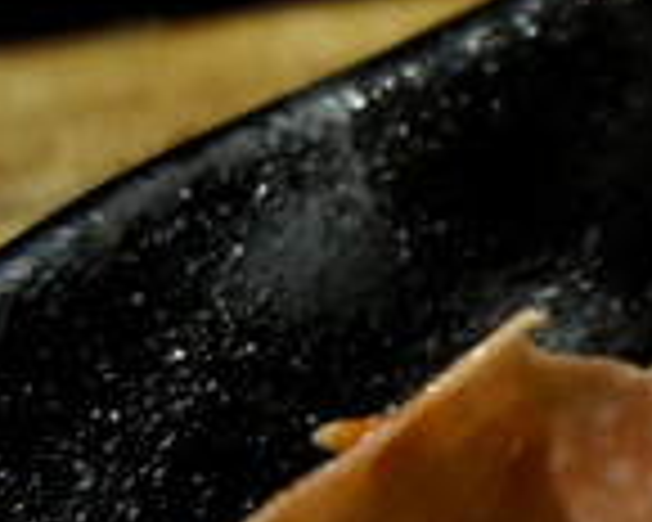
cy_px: 97
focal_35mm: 168
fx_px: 3243
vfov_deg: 9.2
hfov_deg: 10.4
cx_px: 1398
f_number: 4.5
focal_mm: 27
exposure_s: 1/60
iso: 1600
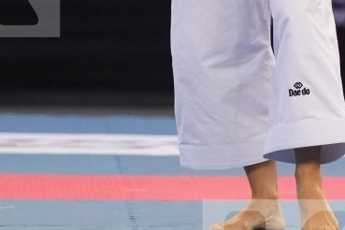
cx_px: 290
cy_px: -48
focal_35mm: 975
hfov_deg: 2.1
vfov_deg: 1.4
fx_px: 9343
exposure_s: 1/1000
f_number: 2.8
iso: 2500
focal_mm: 200
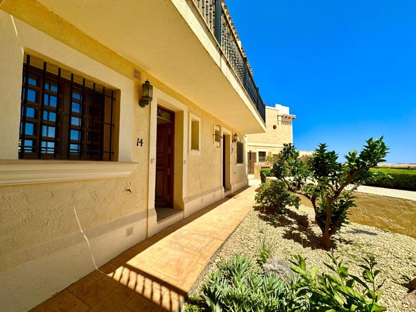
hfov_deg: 102.1
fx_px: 168
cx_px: 208
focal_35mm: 14
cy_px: 156
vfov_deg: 85.6
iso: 40
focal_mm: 2.22
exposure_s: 1/1887
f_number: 2.2
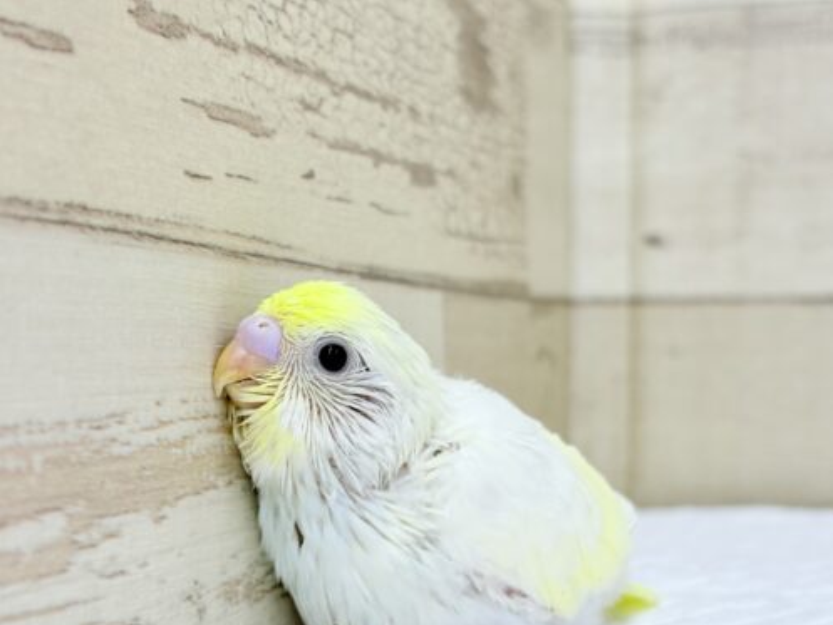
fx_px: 1613
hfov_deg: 29.0
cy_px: 400
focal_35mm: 67
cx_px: 401
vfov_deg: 21.9
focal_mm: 5.96
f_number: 1.6
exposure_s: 1/50
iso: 50
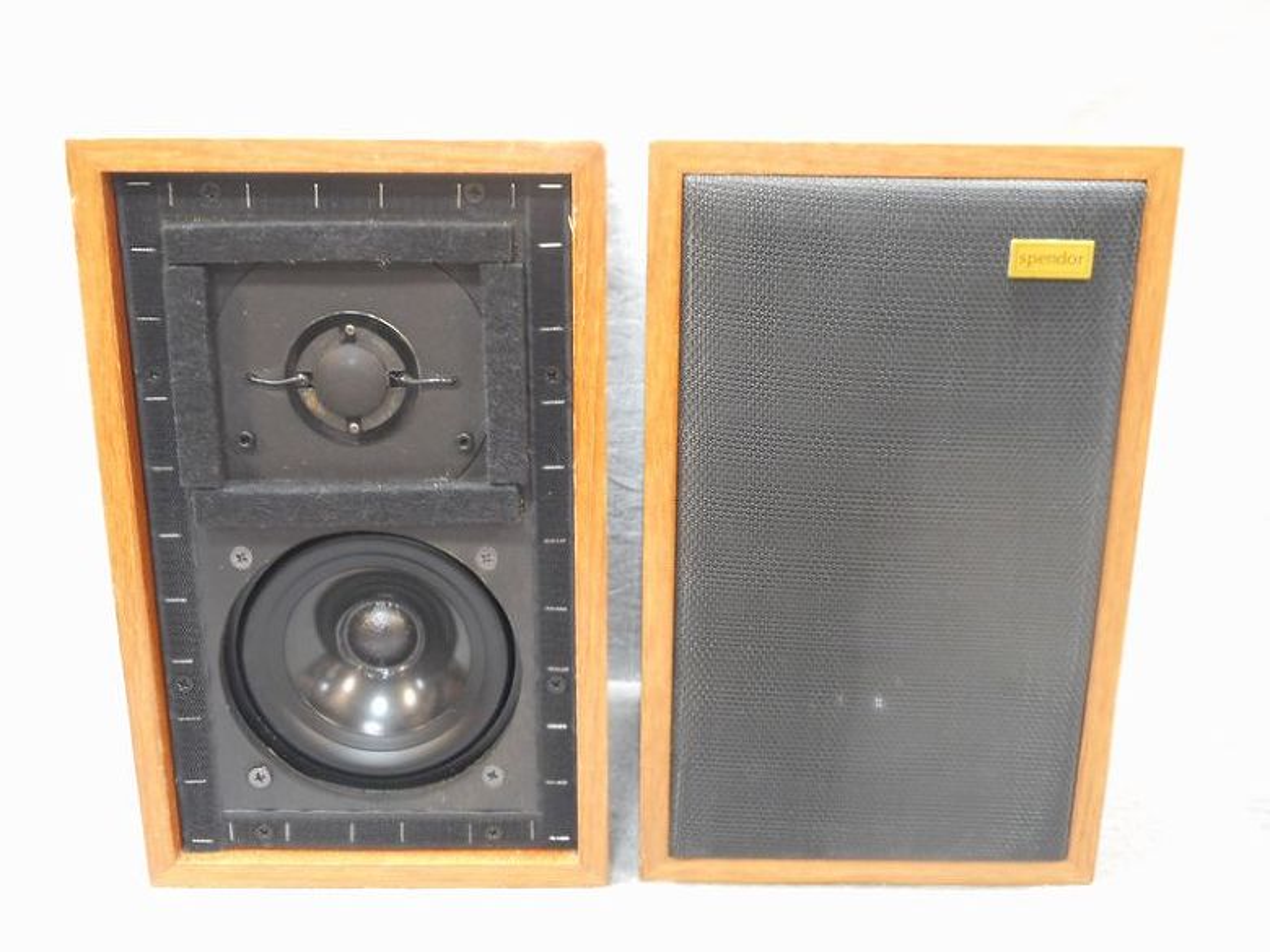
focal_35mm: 39
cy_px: 476
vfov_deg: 36.8
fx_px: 1431
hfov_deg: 47.9
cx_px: 635
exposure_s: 1/3
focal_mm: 6.9
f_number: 4.5
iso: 400
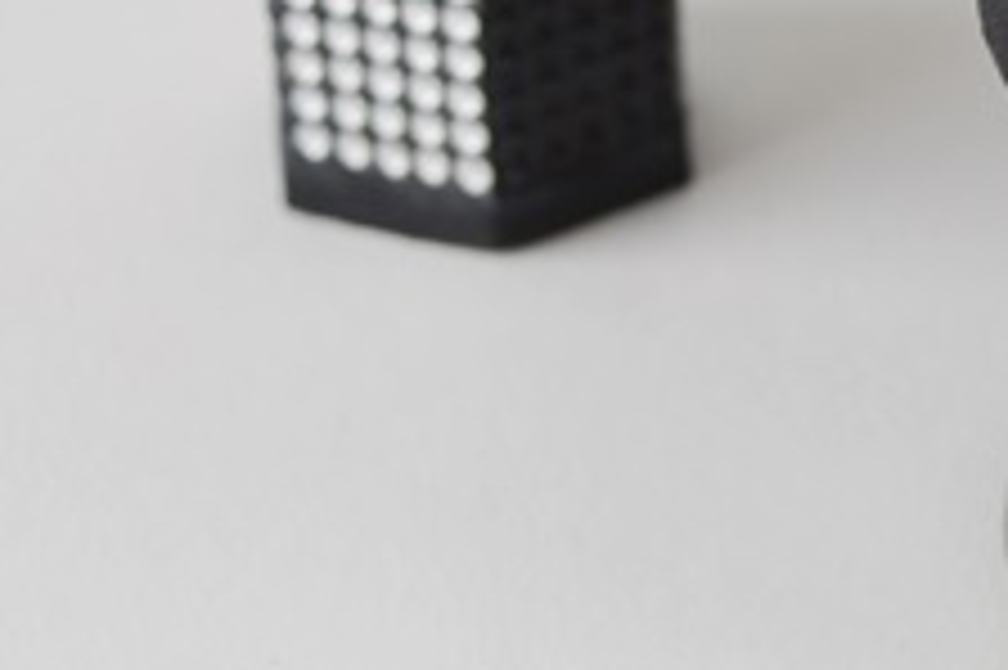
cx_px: 958
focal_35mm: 161
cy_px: 126
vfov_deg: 8.5
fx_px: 4505
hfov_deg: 12.6
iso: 200
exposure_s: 1/125
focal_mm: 40
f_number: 5.6
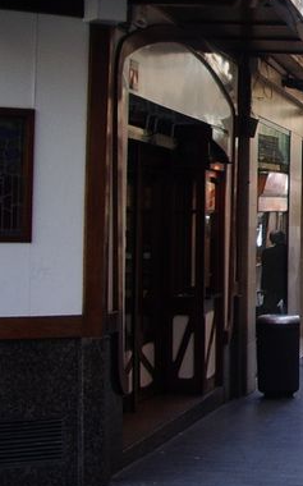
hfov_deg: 12.3
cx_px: 491
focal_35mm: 100
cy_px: 145
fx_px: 1323
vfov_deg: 20.7
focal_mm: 5.8
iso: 50
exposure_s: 1/100
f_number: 2.6
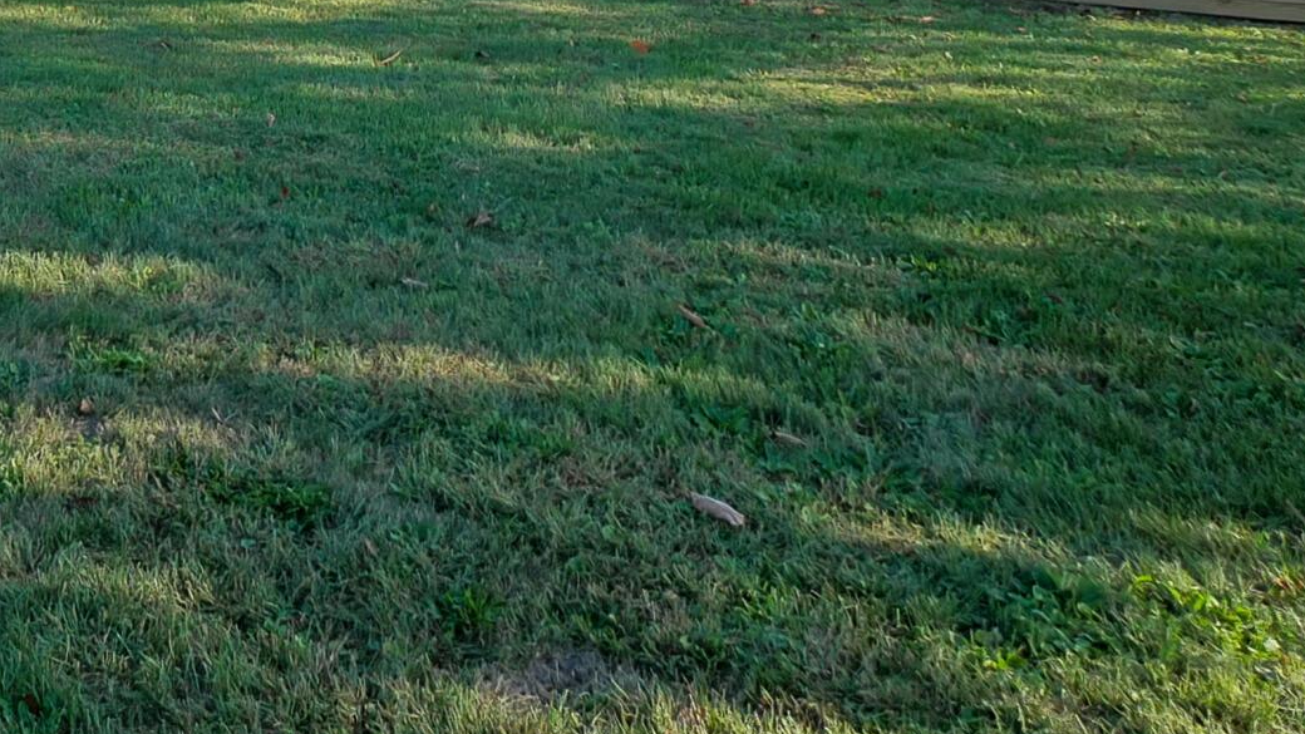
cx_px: 233
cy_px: -267
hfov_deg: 43.9
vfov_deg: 23.4
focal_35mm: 44
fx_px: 1523
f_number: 7.1
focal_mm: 7
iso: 400
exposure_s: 1/125
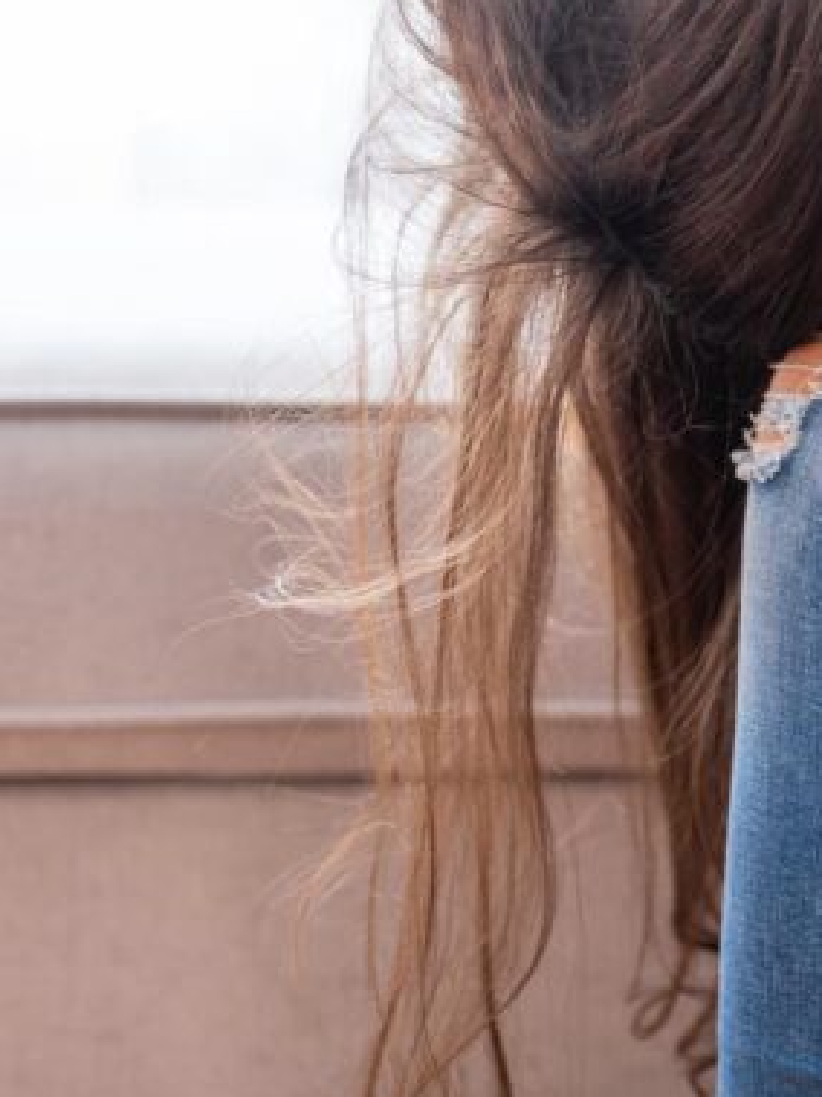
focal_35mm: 91
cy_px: 174
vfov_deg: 21.2
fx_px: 2883
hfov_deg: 15.2
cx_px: 1155
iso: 160
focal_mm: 35
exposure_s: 1/100
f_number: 2
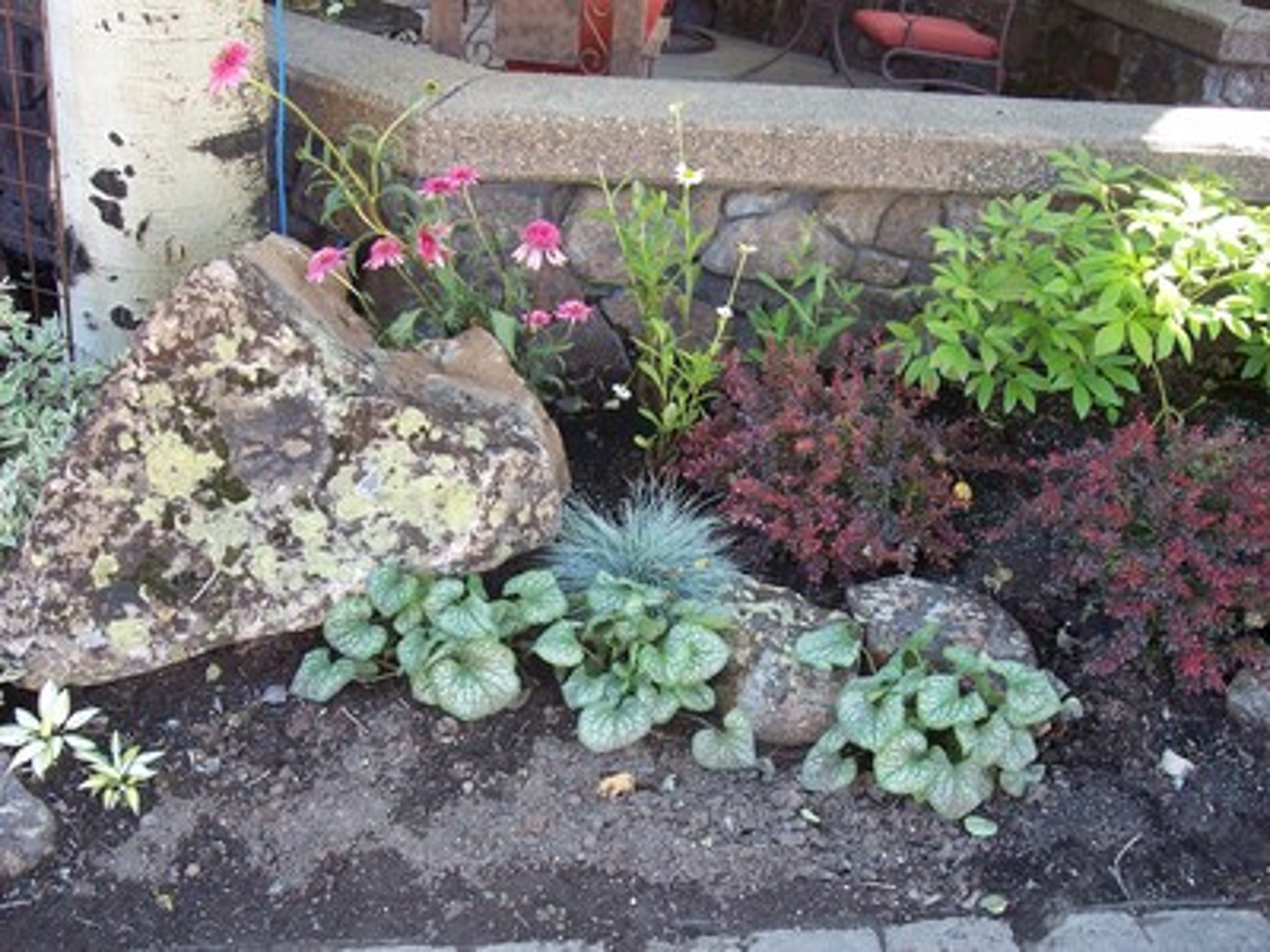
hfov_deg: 47.9
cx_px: 635
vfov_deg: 36.8
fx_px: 1431
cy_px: 476
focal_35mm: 39
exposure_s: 1/30
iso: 100
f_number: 3.4
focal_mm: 8
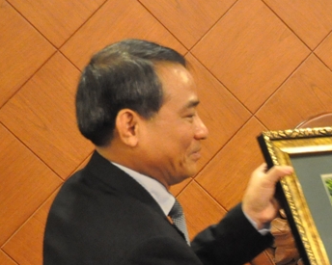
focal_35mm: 134
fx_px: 1316
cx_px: 350
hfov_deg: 14.1
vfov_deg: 11.4
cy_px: 282
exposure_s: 1/40
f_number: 4
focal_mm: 32
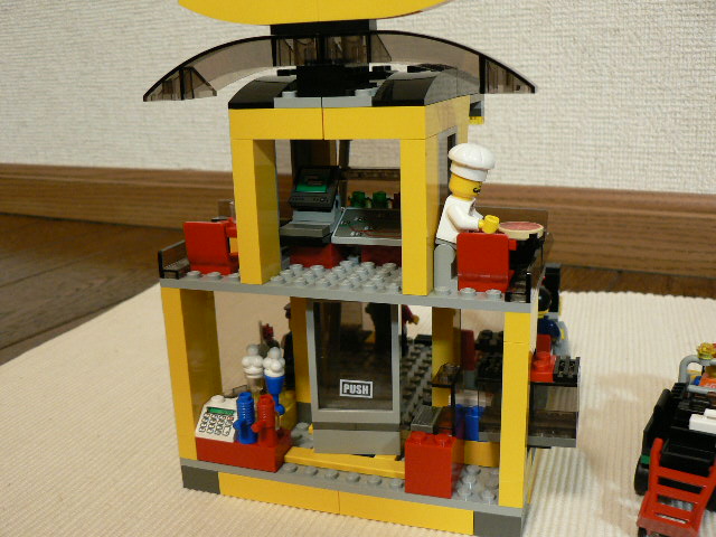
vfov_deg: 39.7
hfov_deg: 51.4
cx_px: 358
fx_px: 745
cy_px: 268
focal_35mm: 36
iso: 200
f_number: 2.8
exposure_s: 1/5
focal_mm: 6
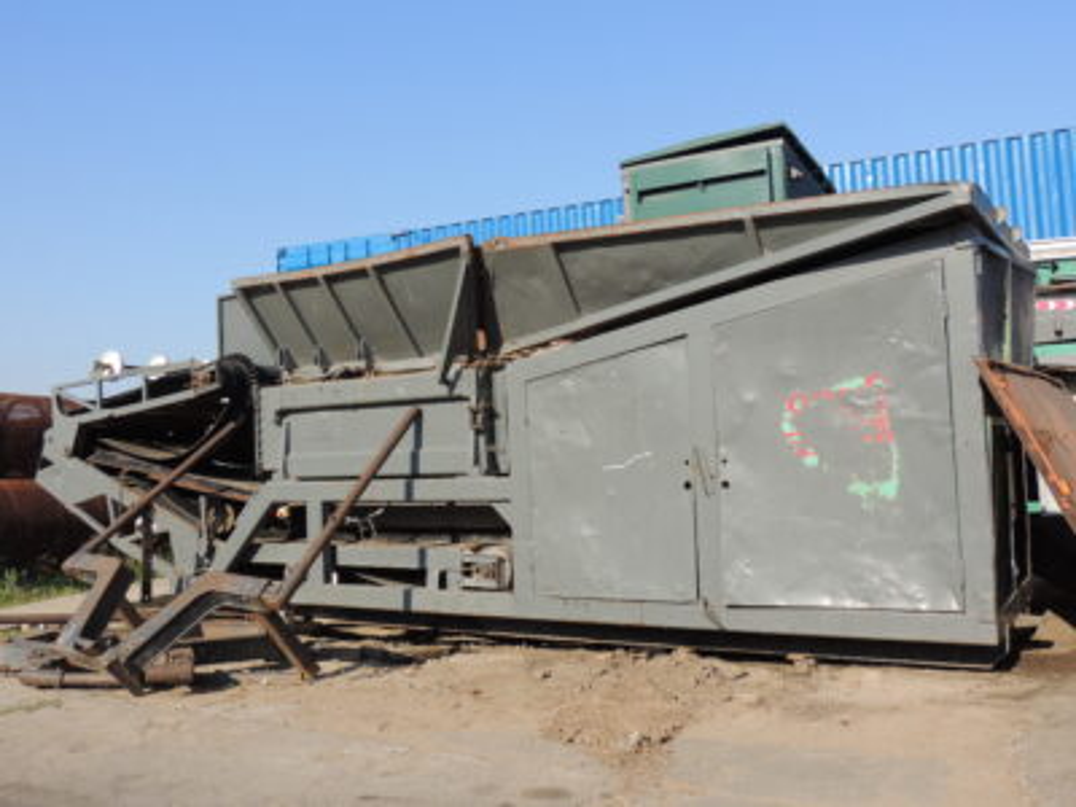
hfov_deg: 55.4
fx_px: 1026
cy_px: 404
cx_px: 538
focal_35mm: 33
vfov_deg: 42.9
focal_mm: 5.8
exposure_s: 1/1000
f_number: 3.2
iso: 100
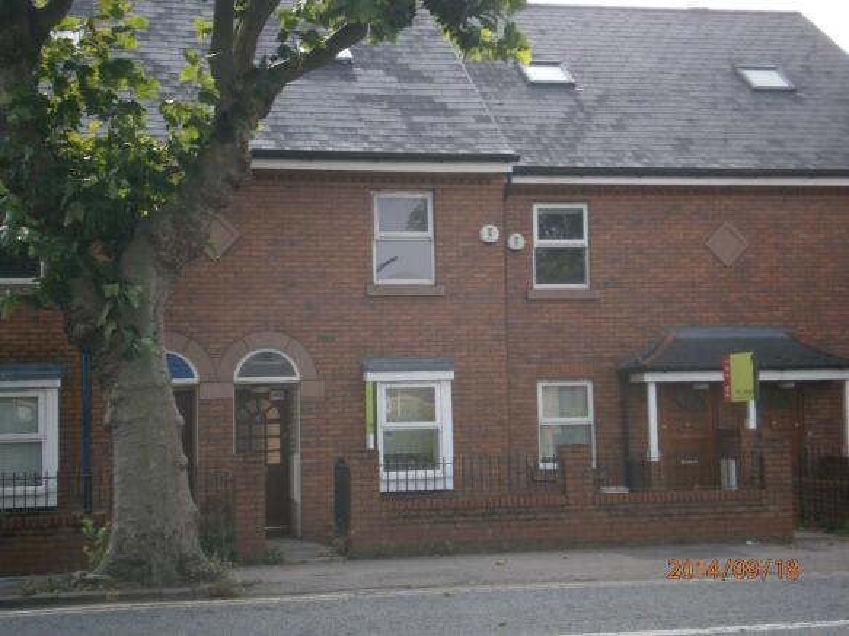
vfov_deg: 24.4
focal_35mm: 60
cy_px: 318
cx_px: 424
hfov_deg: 32.2
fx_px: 1471
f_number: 3.9
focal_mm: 10.7
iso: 100
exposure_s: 1/250
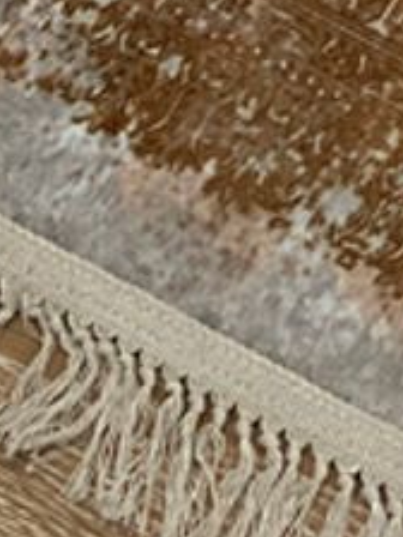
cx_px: 1300
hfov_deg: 7.0
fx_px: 2887
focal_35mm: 186
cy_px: -937
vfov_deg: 9.1
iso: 50
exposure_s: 1/50
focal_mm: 4.25
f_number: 1.8
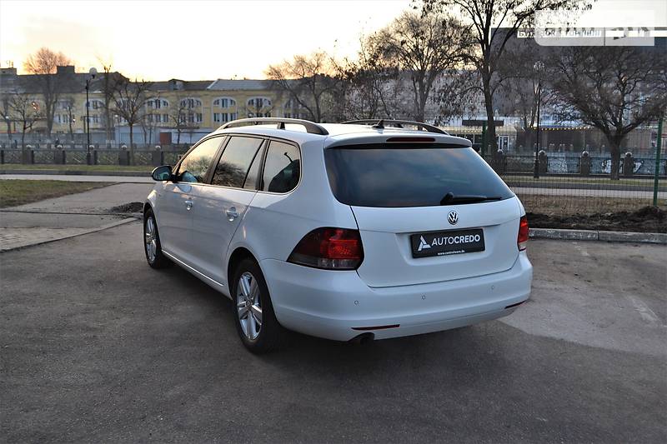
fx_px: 611
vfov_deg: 40.0
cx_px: 334
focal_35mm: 33
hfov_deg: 57.2
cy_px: 222
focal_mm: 22
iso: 250
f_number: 5.6
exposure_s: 1/125
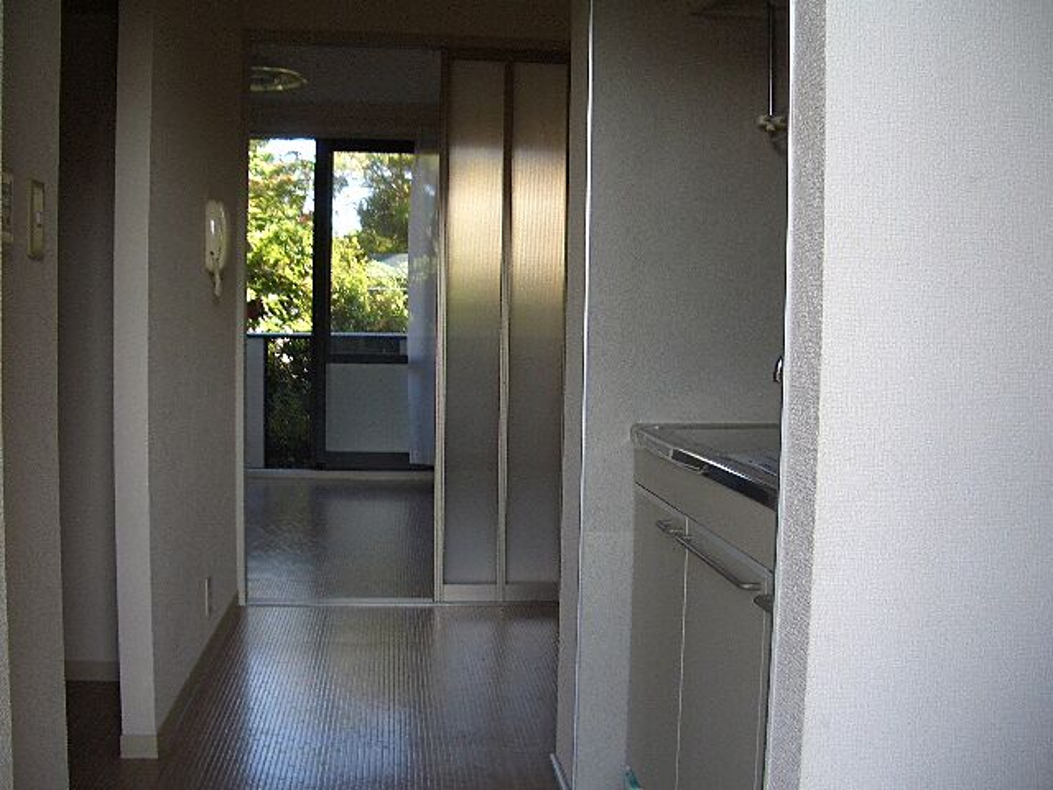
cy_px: 395
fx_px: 1065
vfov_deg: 40.7
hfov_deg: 52.6
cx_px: 526
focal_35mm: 35
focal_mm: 5.8
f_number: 2.6
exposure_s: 1/80
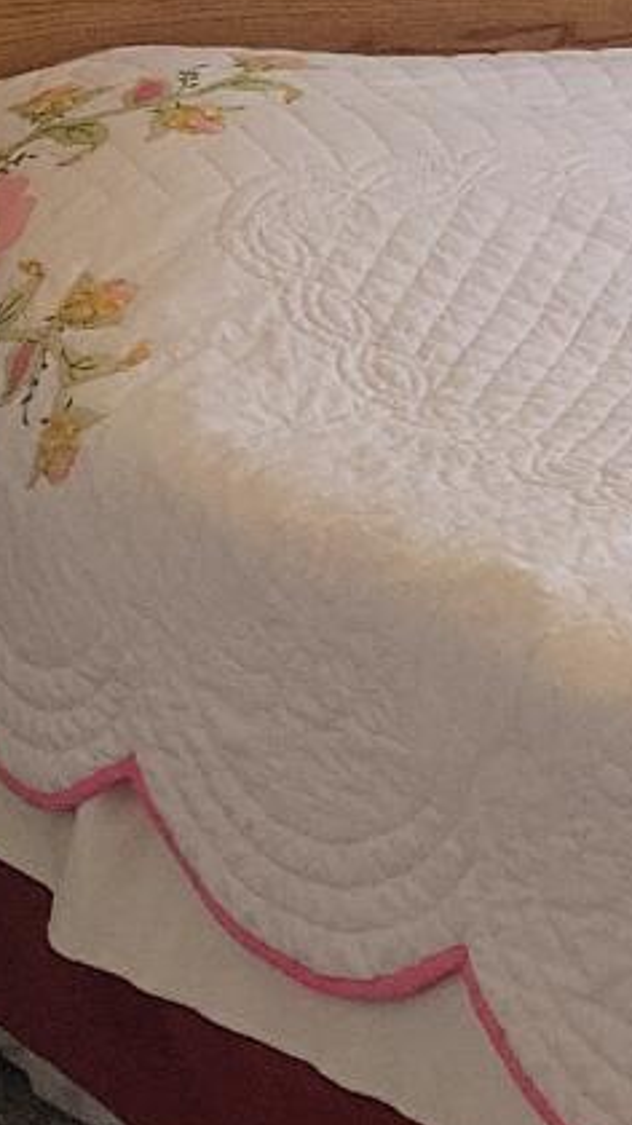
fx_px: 4025
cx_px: 1588
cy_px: 493
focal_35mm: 135
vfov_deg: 15.9
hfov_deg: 8.2
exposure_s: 1/59
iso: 153
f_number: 1.8
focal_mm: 5.4
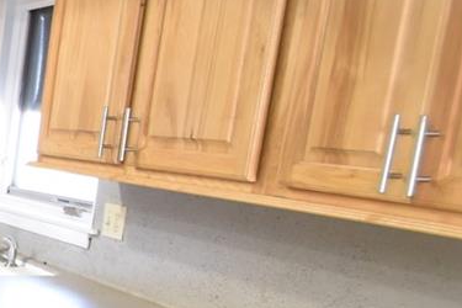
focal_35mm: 64
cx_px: -375
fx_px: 821
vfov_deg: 20.8
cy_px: 278
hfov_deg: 21.0
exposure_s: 1/20
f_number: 3.5
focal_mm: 10
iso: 800
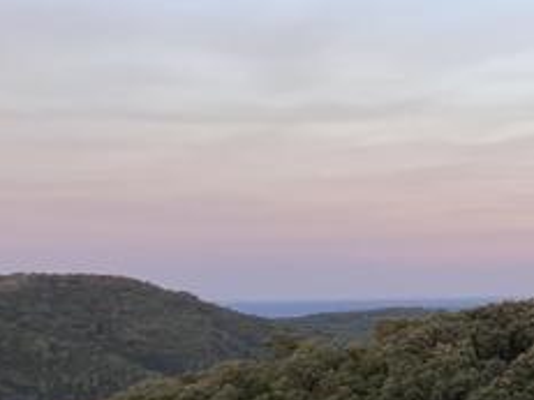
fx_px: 1496
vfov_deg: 15.2
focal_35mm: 97
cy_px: 192
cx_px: 867
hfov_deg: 17.5
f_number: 1.8
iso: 25
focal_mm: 3.99
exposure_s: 1/170
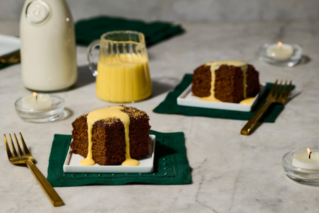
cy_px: 106
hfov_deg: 20.4
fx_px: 886
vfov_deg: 13.7
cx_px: 160
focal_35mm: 100
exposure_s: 1/160
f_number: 7.1
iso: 80
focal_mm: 100
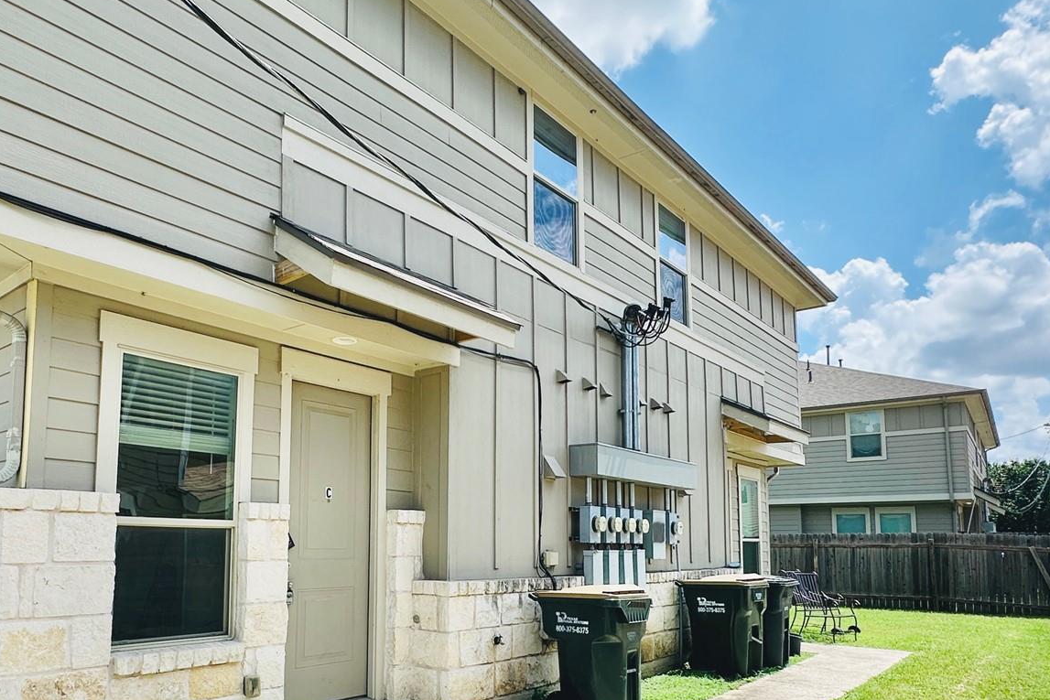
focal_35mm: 26
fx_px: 758
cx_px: 407
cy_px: 474
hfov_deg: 68.5
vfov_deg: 48.6
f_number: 2.2
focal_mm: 2.22
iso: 50
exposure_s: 1/1289
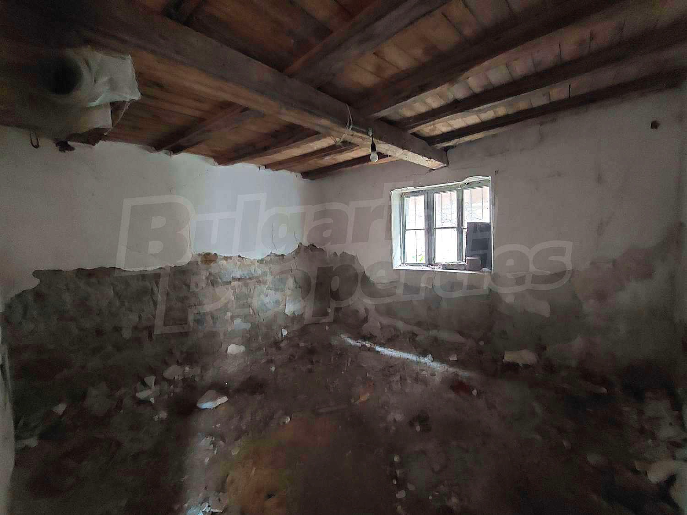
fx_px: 258
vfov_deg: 89.9
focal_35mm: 13
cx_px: 344
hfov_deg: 106.2
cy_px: 258
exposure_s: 1/11
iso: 640
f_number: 2.2
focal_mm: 1.74
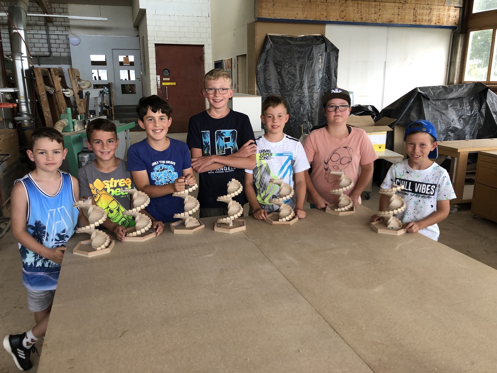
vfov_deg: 49.7
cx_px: 248
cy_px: 186
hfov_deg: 63.4
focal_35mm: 28
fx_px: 402
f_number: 1.8
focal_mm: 3.99
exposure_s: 1/40
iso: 25
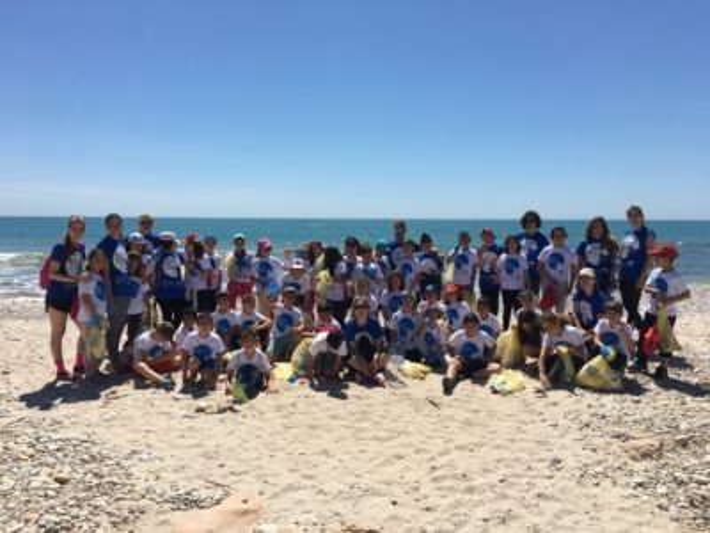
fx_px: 595
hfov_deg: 61.7
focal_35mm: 29
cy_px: 266
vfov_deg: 48.2
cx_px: 355
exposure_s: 1/2747
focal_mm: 4.15
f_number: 2.2
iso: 25
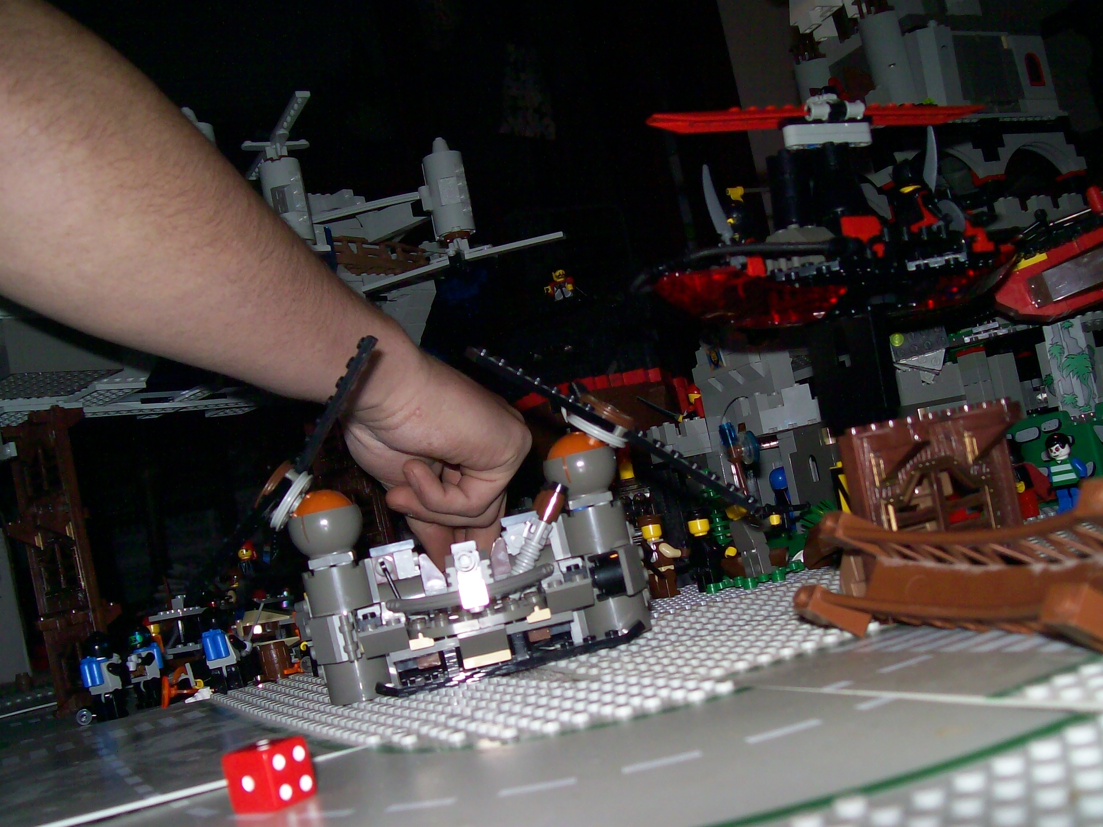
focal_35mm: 37
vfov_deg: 38.7
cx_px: 543
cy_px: 411
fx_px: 1179
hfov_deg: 50.1
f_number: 2.7
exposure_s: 1/128
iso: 80
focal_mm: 6
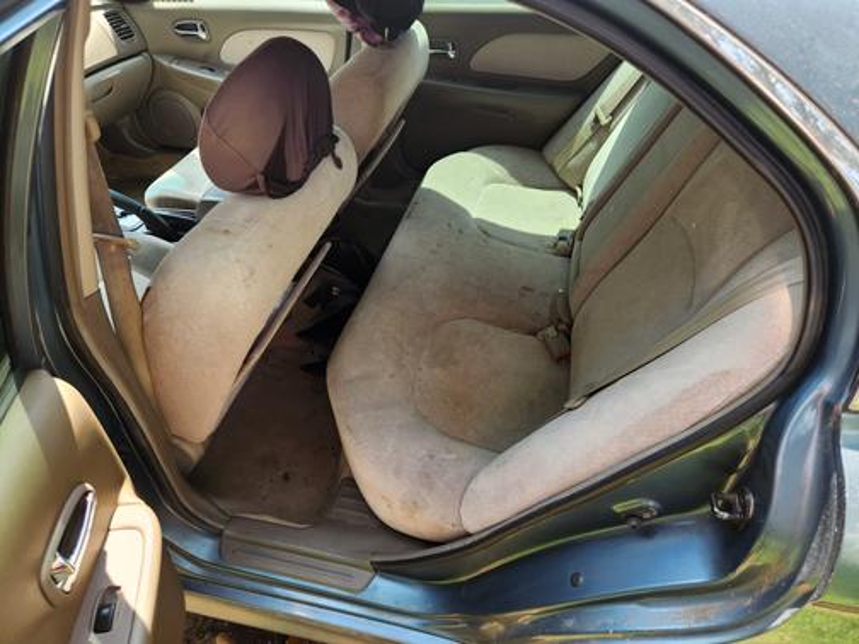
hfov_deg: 73.9
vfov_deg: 58.9
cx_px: 430
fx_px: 571
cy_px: 322
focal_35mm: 23
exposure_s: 1/180
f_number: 1.8
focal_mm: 5.4
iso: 50
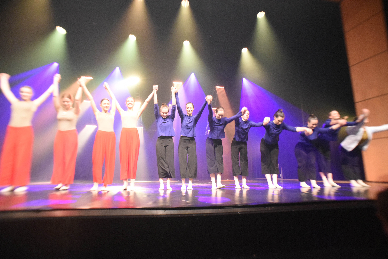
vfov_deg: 62.0
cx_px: 194
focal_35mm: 20
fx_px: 216
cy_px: 130
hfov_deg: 84.0
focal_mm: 20
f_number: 7.1
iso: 9000
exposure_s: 1/160
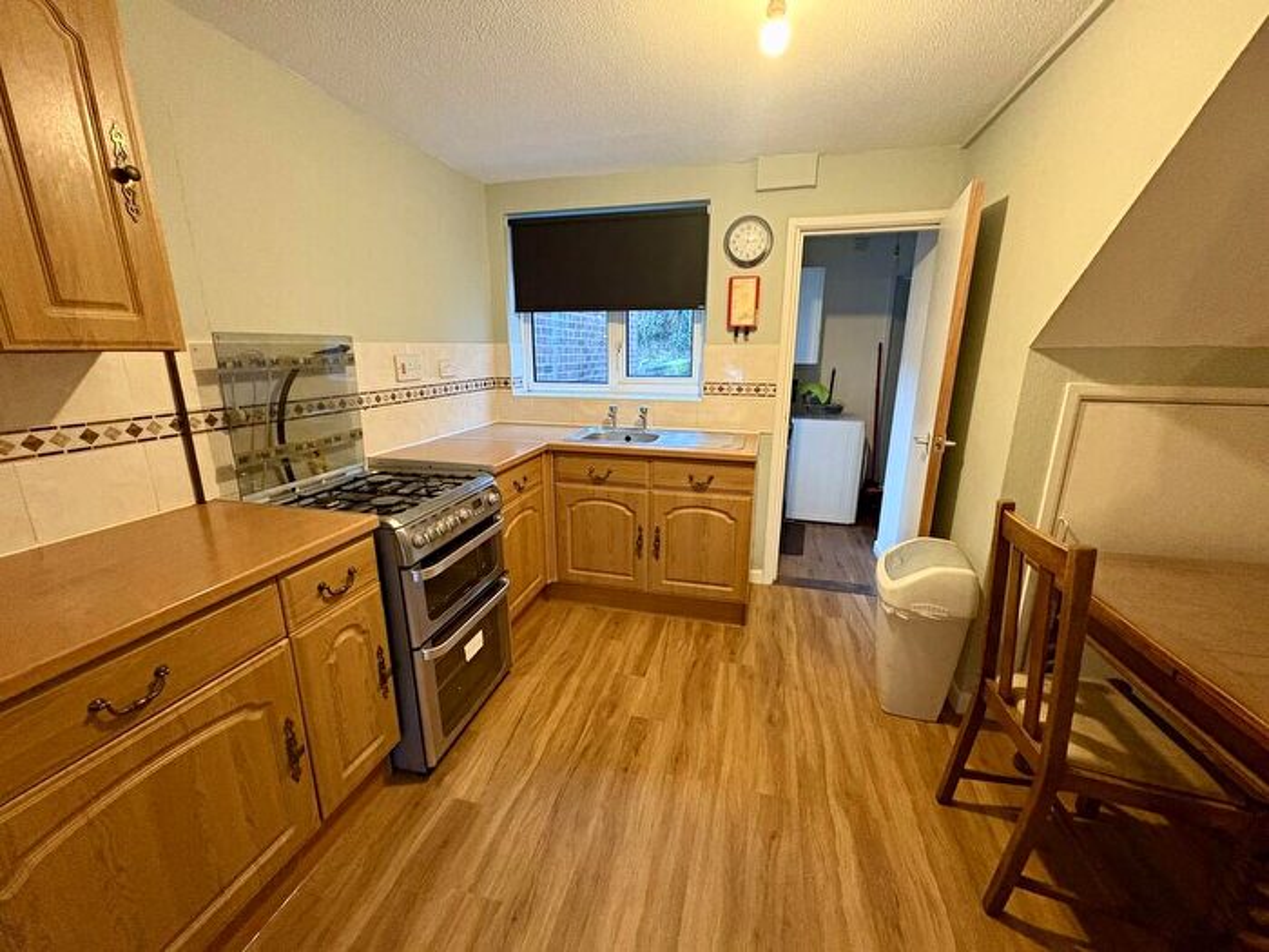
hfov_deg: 102.1
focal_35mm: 14
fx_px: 513
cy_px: 476
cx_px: 634
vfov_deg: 85.7
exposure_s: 1/50
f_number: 2.2
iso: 640
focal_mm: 2.22
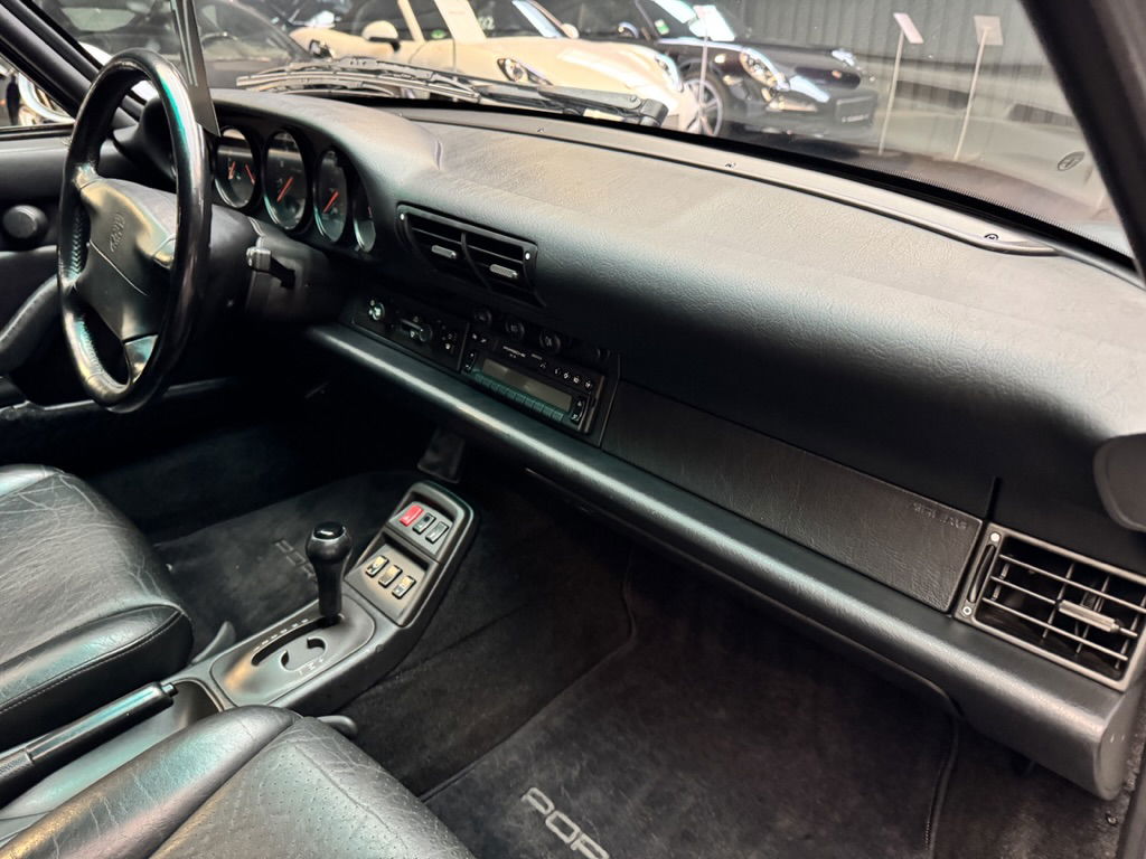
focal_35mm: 24
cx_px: 573
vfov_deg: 56.8
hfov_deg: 71.6
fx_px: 795
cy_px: 430
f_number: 1.78
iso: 640
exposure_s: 1/33
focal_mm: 6.76
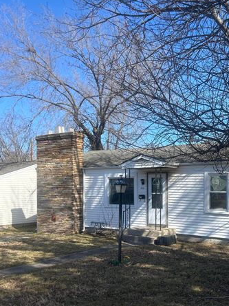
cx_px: 161
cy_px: 199
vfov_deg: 47.3
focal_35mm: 39
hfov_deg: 36.2
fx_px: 344
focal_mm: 5.7
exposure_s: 1/1972
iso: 50
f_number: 1.5
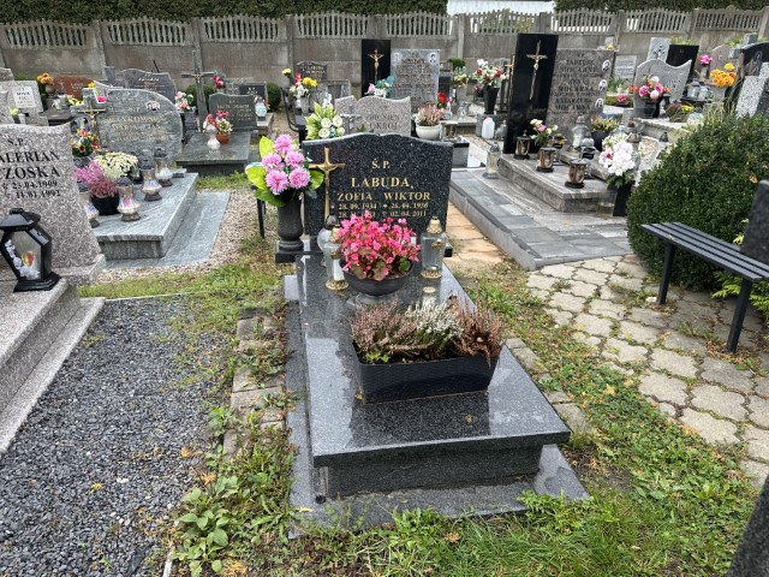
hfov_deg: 71.6
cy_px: 288
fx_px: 533
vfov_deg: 56.8
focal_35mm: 24
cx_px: 384
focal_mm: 6.86
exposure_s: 1/349
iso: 80
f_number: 1.78
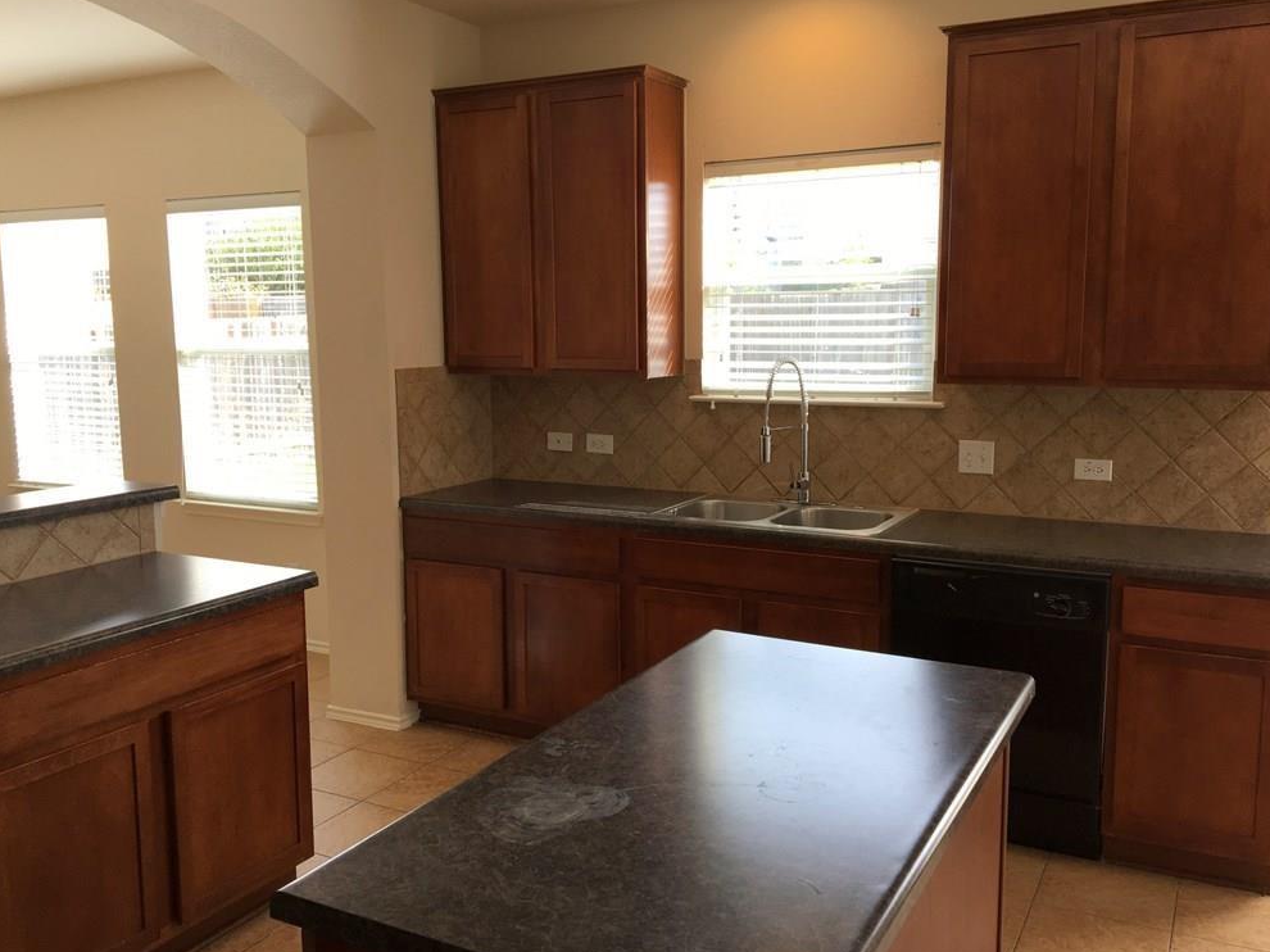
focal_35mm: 30
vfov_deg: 46.8
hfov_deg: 60.0
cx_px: 634
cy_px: 466
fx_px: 1100
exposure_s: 1/120
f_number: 2.2
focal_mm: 4.15
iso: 32
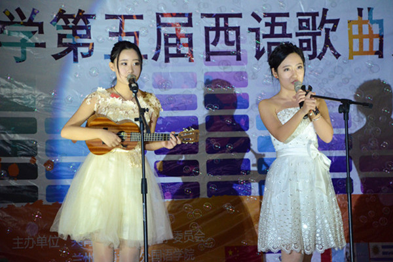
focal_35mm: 158
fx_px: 1719
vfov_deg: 8.7
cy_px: 131
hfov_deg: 13.0
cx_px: 196
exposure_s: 1/125
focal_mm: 105
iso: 2000
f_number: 5.6
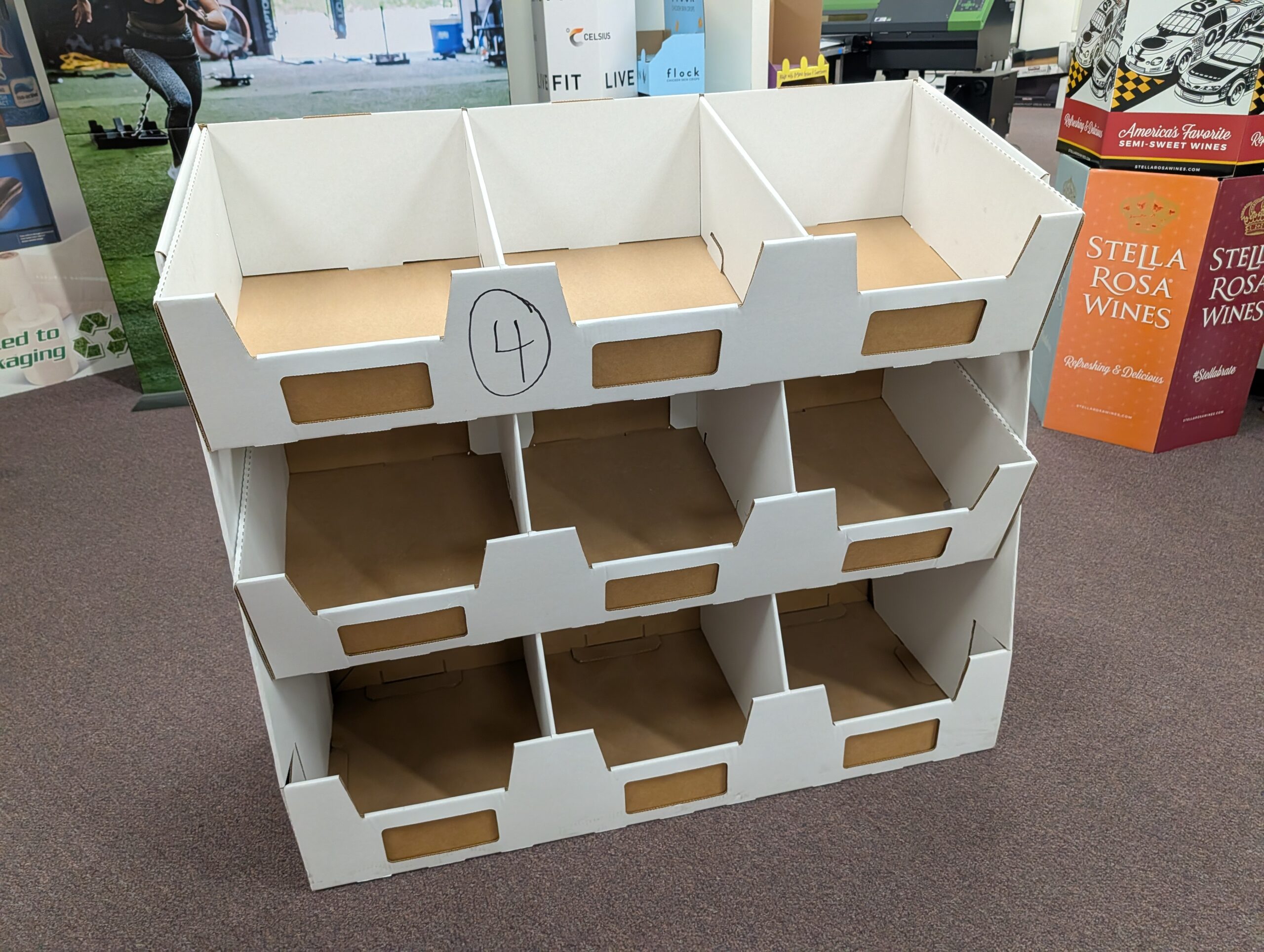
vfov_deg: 56.9
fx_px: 878
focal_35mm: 24
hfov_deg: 71.5
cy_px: 476
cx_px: 632
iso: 1040
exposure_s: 1/448
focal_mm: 6.9
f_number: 1.68
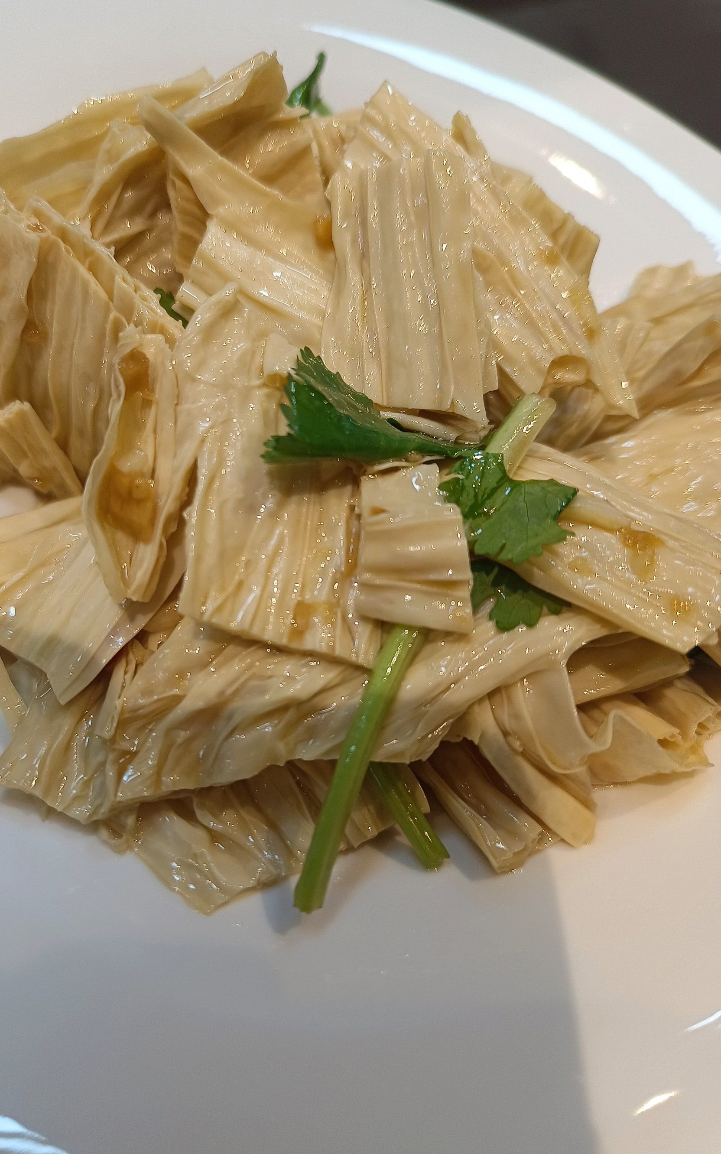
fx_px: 786
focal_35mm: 25
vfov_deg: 72.5
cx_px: 279
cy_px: 564
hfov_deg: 48.9
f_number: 1.88
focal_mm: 5.59
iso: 802
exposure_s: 1/120
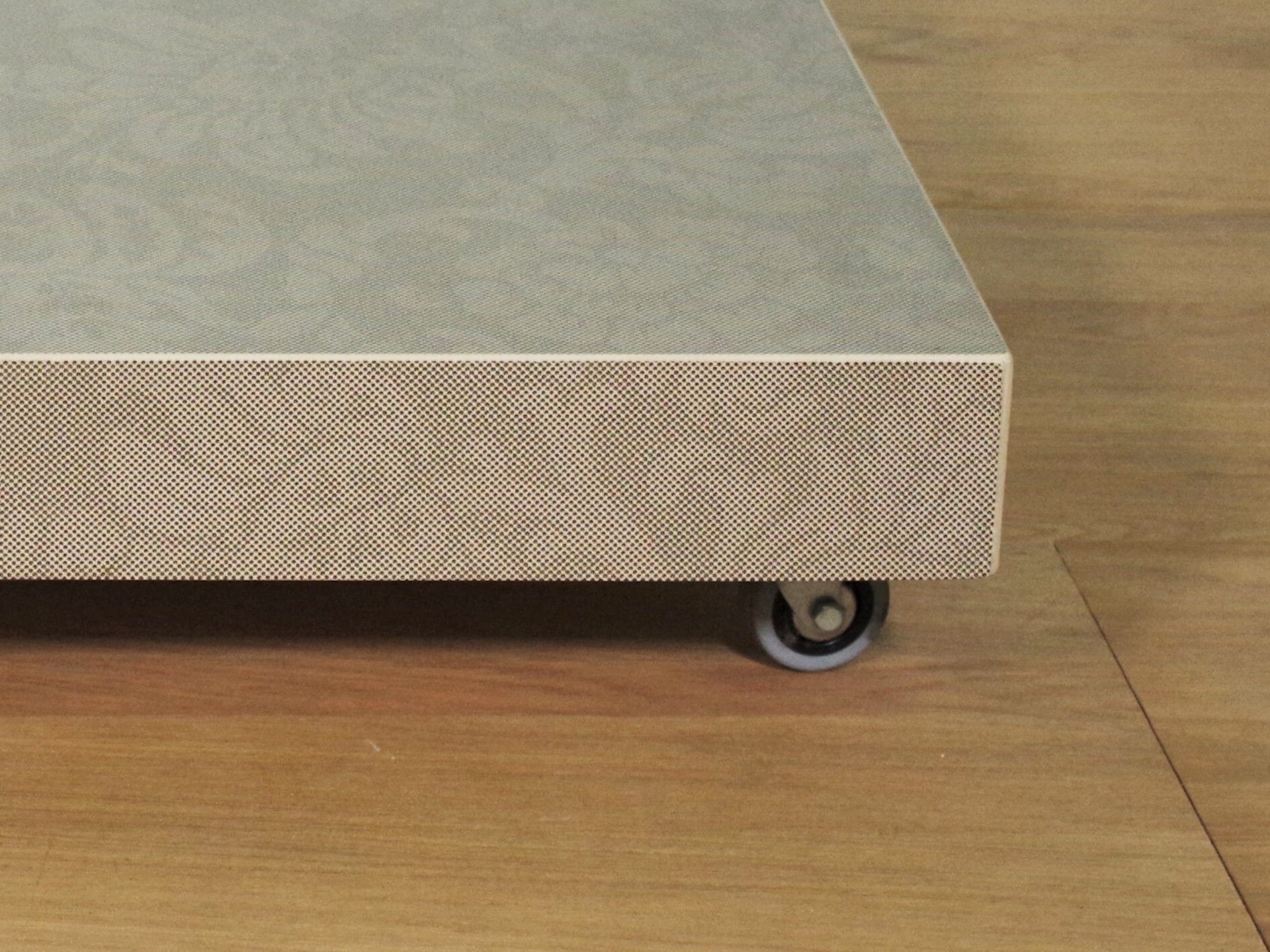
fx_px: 5136
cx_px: -157
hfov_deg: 13.8
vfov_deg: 10.5
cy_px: -26
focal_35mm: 140
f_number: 4.5
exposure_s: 1/80
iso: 800
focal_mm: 37.5
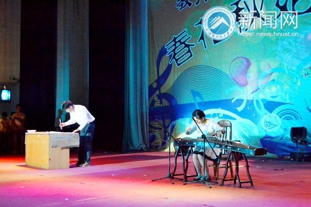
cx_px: 156
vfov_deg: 28.1
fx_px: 415
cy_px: 104
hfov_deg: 41.1
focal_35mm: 48
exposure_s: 1/100
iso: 3200
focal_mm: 32
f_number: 4.8
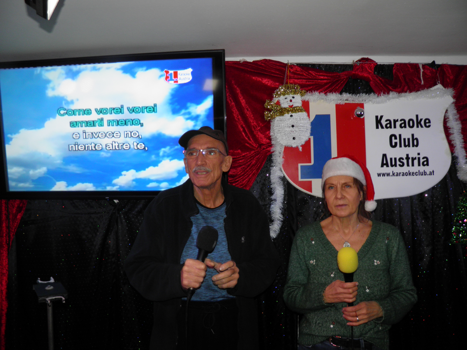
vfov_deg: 49.7
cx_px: 234
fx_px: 378
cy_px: 175
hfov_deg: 63.4
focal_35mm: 28
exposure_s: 1/30
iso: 100
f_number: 2.8
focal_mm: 4.9
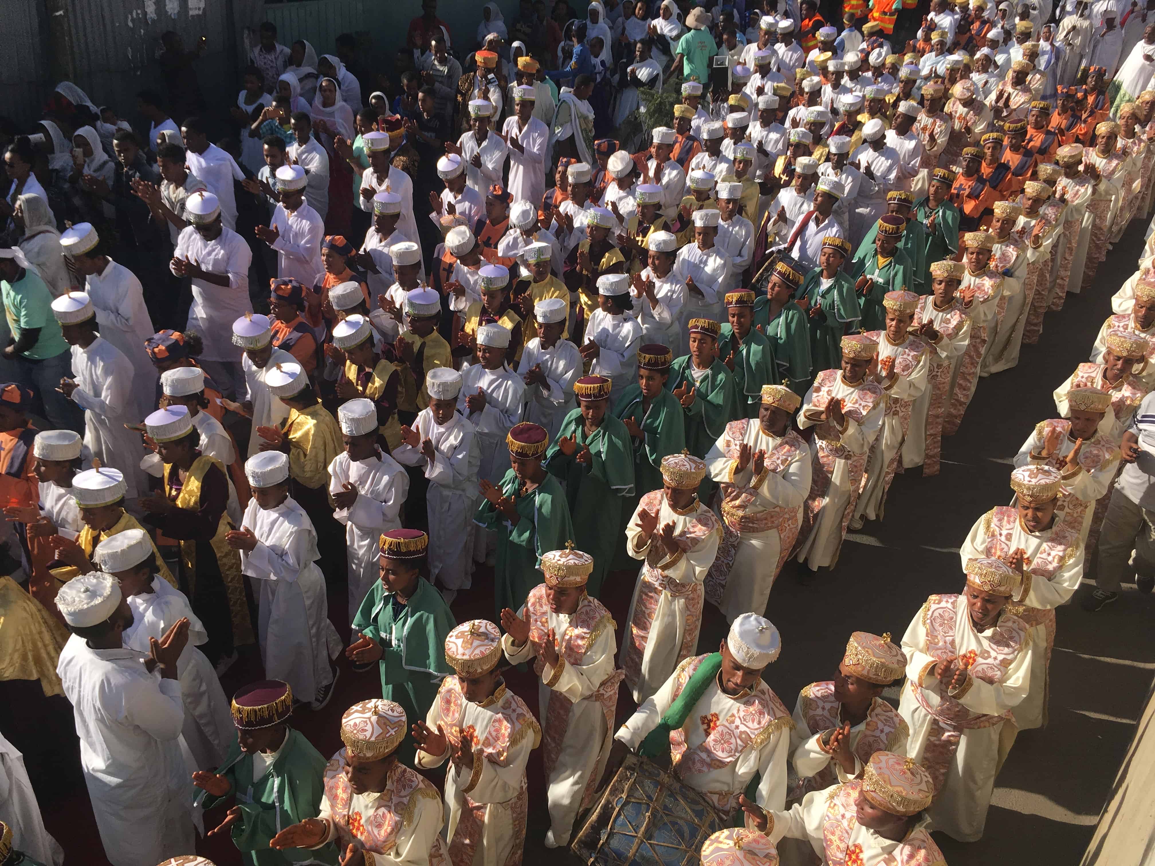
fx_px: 968
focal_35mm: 29
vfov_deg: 48.2
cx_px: 578
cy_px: 433
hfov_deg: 61.7
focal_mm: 4.15
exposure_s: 1/1603
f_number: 2.2
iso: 25
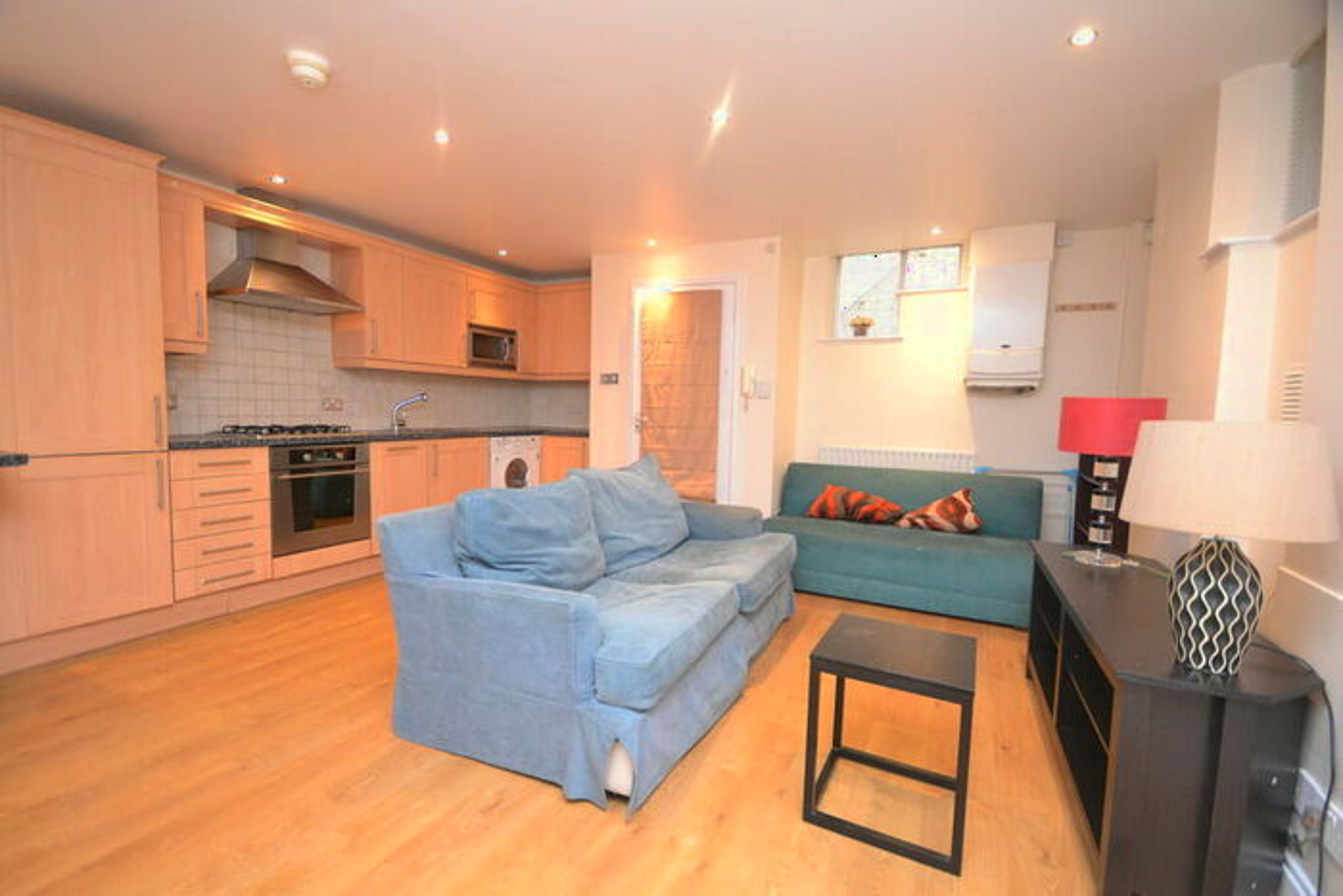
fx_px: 560
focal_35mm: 15
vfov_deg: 77.4
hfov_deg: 100.4
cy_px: 448
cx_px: 672
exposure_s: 1/60
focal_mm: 10
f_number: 4
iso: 1400
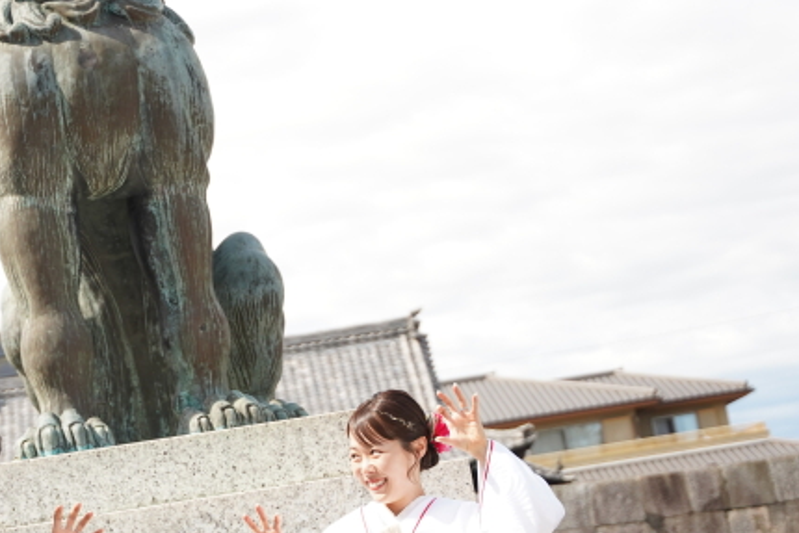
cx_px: 152
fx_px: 2077
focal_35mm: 94
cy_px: 339
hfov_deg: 21.5
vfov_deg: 14.6
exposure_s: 1/8000
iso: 800
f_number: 2.8
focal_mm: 50.3
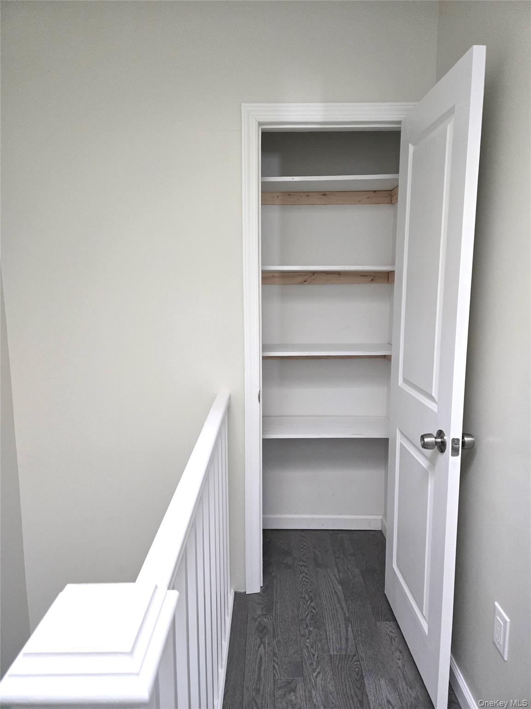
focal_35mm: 23
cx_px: 266
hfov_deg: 58.9
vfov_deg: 73.9
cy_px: 354
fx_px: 470
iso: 500
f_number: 1.8
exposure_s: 1/120
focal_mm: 5.4
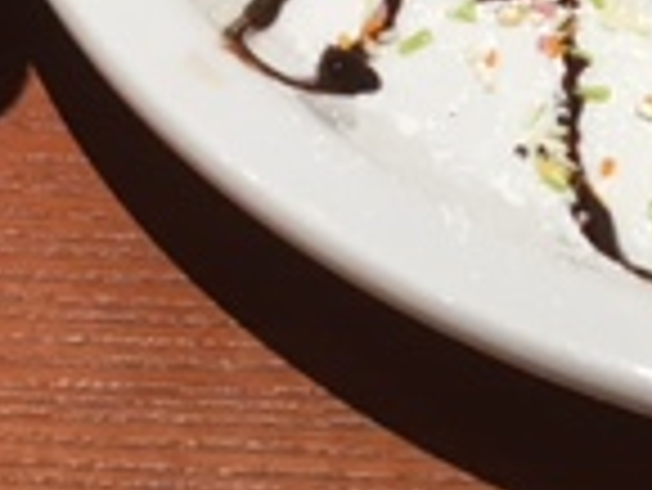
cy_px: -328
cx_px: 387
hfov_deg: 15.4
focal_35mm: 128
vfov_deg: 11.0
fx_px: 2413
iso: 40
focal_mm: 4.15
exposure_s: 1/30
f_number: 2.2
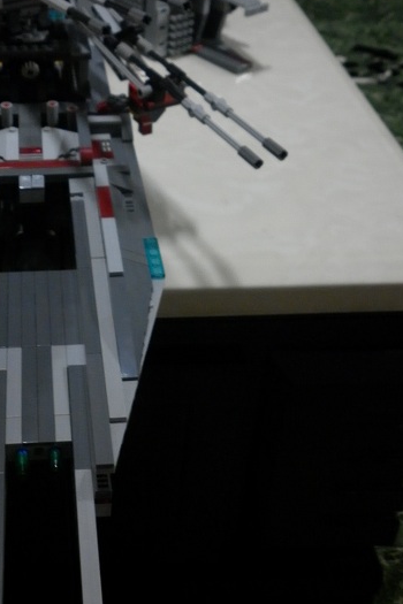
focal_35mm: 46
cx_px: 82
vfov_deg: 41.4
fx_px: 772
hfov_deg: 28.6
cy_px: 148
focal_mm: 5.3
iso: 200
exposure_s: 1/15
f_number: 2.8
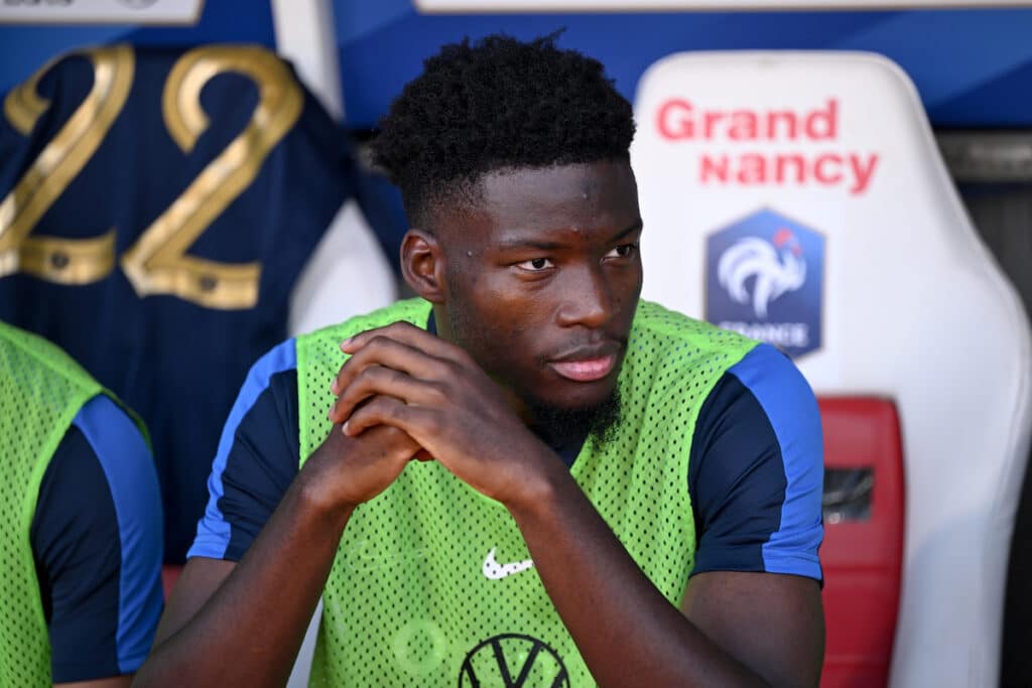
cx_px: 516
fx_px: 5017
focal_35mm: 175
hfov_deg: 11.7
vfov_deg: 7.8
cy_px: 344
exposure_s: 1/1250
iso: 800
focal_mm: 175
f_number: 2.8
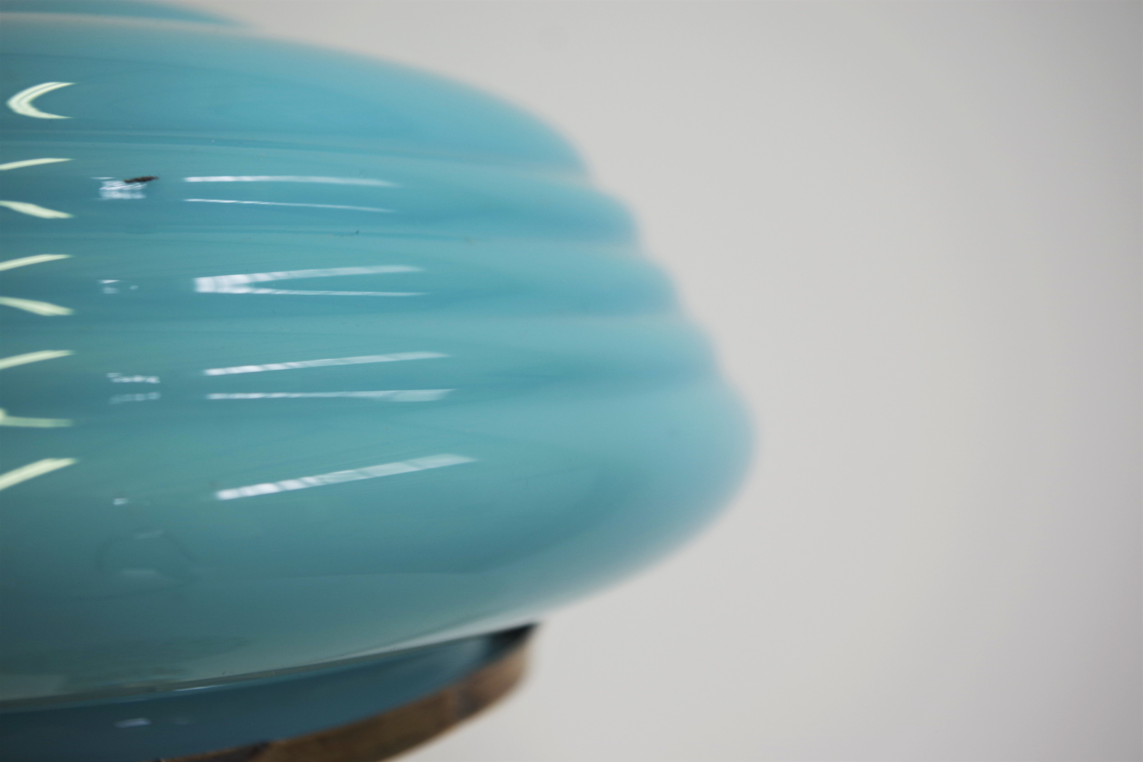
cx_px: 572
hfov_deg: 46.4
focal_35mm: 42
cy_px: 381
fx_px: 1333
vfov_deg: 31.9
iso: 200
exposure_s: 1/60
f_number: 4
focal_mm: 28.13
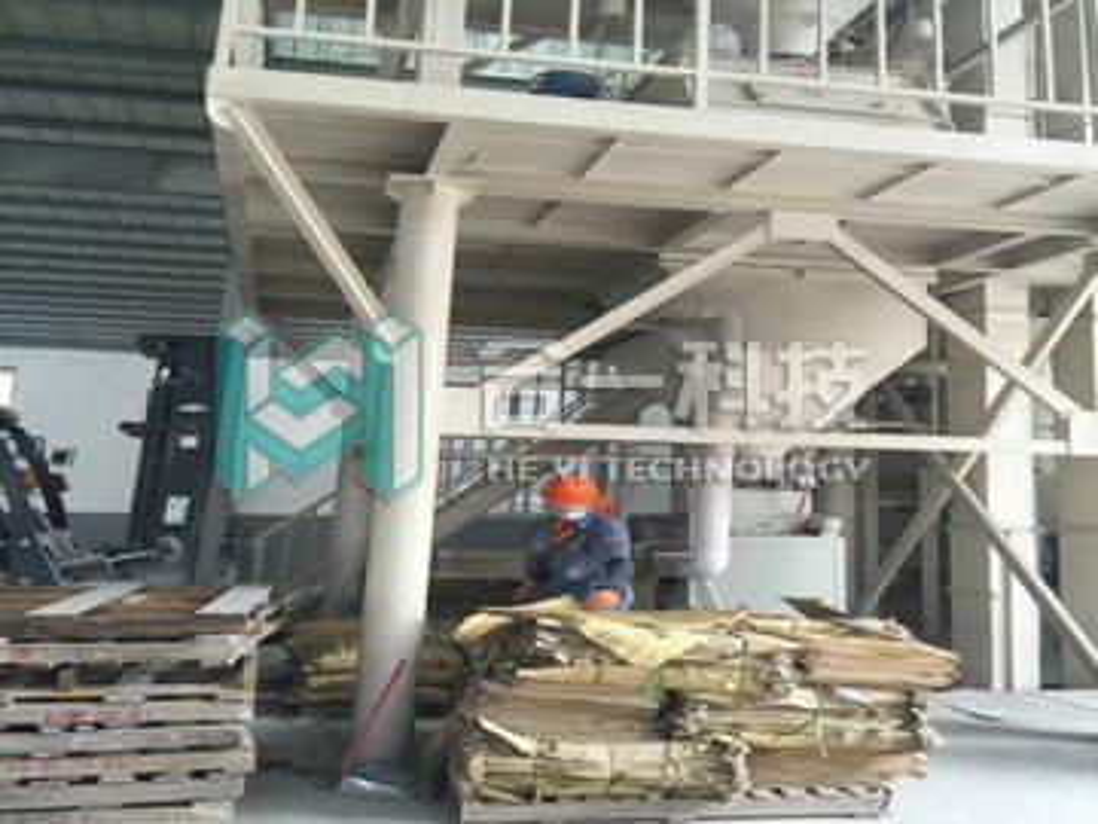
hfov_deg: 61.7
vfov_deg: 48.2
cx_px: 549
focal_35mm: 29
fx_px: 920
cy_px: 412
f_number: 2.2
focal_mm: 4.15
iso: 50
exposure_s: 1/30
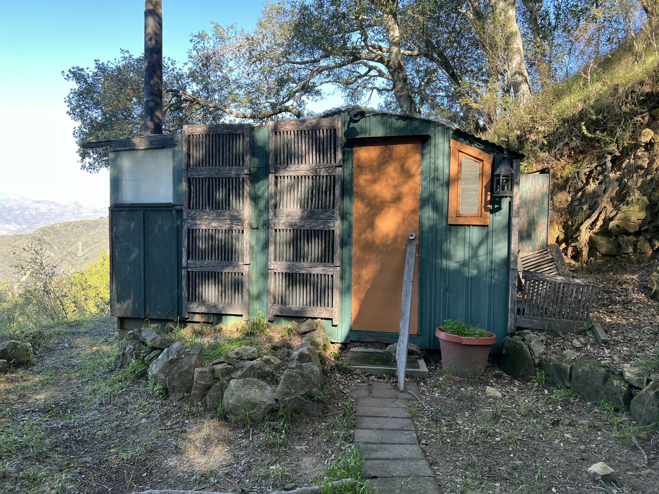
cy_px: 247
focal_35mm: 26
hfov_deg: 67.3
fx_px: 495
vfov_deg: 53.1
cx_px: 330
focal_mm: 5.7
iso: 40
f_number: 1.5
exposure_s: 1/248
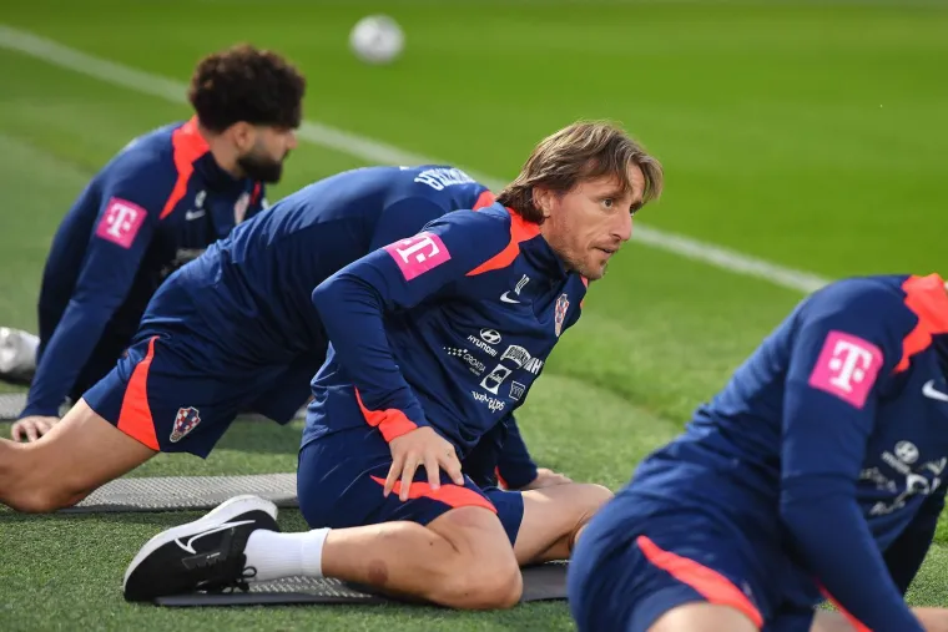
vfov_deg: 7.4
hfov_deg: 11.1
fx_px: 4872
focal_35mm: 185
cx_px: 474
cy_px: 316
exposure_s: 1/800
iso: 2000
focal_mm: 185
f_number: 4
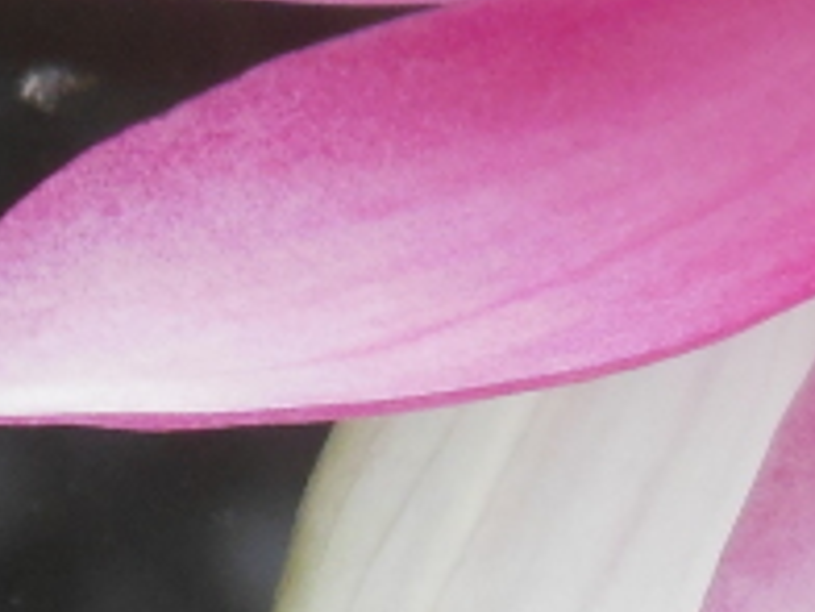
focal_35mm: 511
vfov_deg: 2.9
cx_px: 807
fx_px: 12031
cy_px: -666
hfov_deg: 3.9
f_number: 4.7
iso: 200
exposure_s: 1/250
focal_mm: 17.5
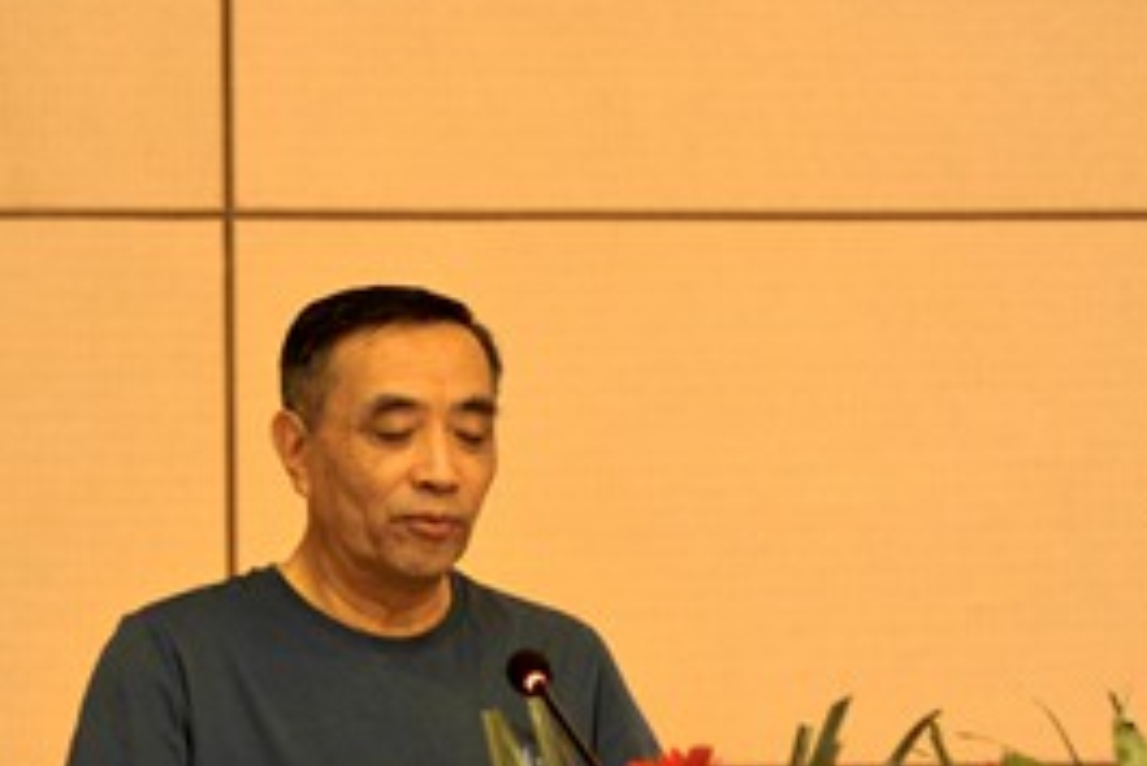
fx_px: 3570
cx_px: 589
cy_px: 534
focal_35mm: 112
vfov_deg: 12.2
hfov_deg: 18.3
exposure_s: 1/80
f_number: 2.8
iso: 320
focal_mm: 56
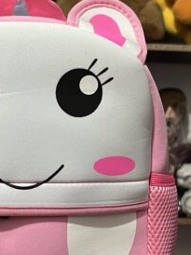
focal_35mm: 76
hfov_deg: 19.0
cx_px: 13
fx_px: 560
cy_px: 206
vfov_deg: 25.2
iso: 400
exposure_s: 1/40
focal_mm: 5.7
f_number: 1.5
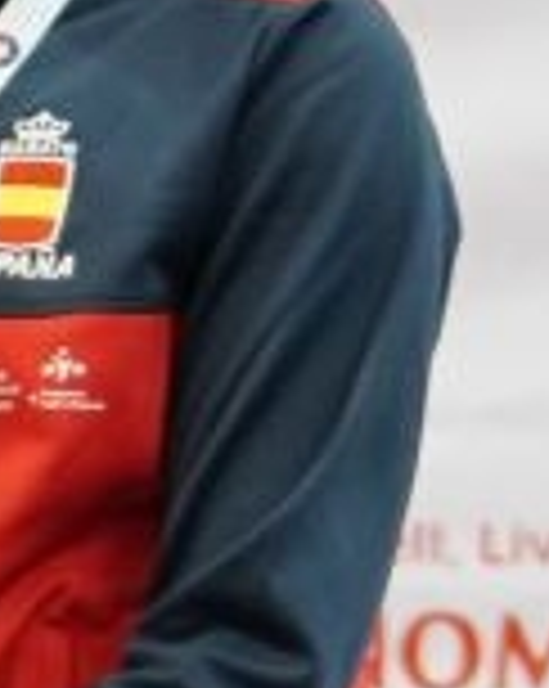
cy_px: 1826
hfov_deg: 2.0
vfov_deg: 2.5
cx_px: -1062
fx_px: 15752
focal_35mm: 774
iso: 1600
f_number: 2.8
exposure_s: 1/250
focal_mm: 70
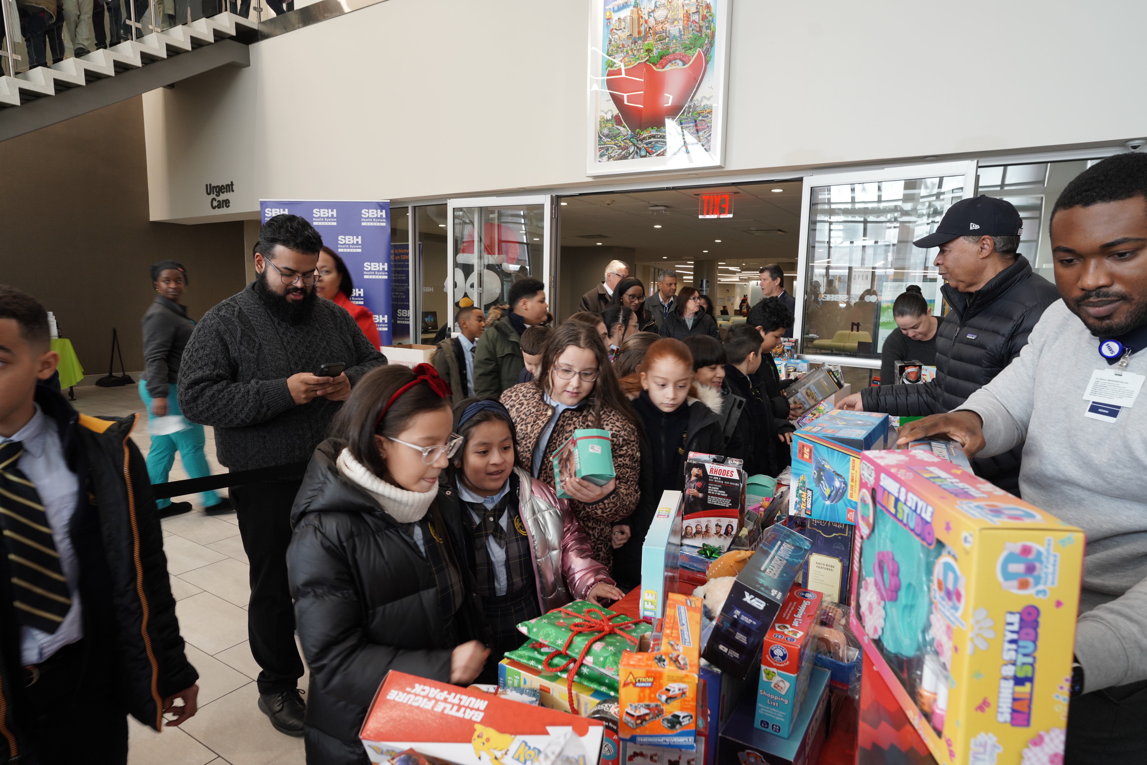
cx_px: 580
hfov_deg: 81.2
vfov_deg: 59.5
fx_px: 669
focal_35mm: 21
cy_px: 394
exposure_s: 1/30
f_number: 6.3
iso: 500
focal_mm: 20
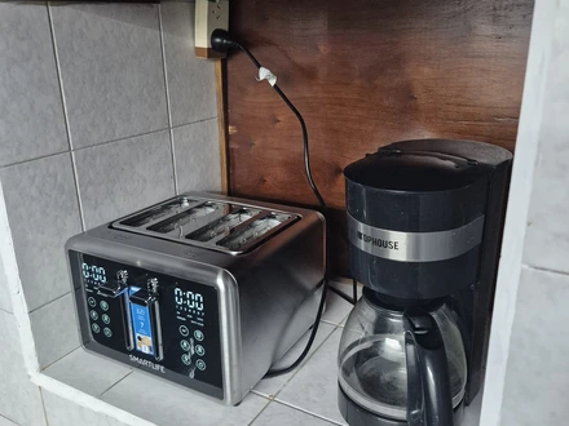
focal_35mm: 23
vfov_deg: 58.9
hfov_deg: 73.9
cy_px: 213
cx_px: 284
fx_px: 378
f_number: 1.8
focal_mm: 5.4
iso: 1000
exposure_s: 1/100
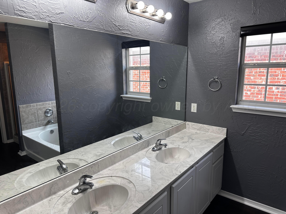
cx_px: 143
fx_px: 198
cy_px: 107
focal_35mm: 24
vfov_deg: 56.8
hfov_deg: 71.6
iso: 64
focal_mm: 6.86
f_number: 1.78
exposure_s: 1/126
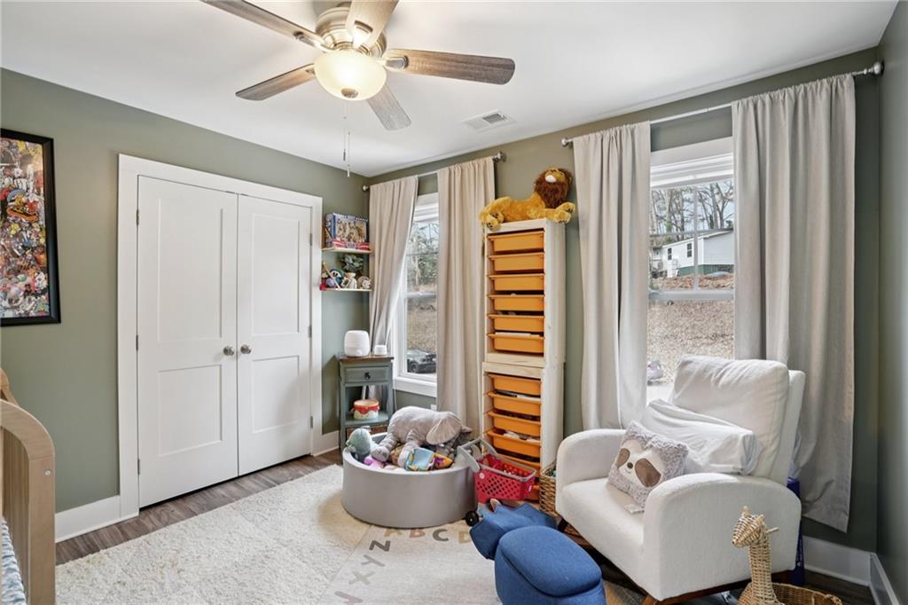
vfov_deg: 73.7
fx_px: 403
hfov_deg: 96.8
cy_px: 302
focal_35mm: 16
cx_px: 454
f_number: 8
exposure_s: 1/6
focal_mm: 16
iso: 400
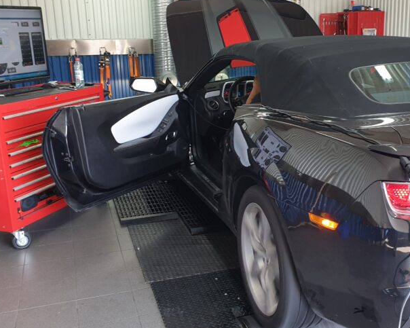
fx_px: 522
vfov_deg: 34.9
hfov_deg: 42.0
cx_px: 289
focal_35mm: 43
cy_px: 170
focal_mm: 4.3
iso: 125
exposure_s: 1/50
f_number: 2.4
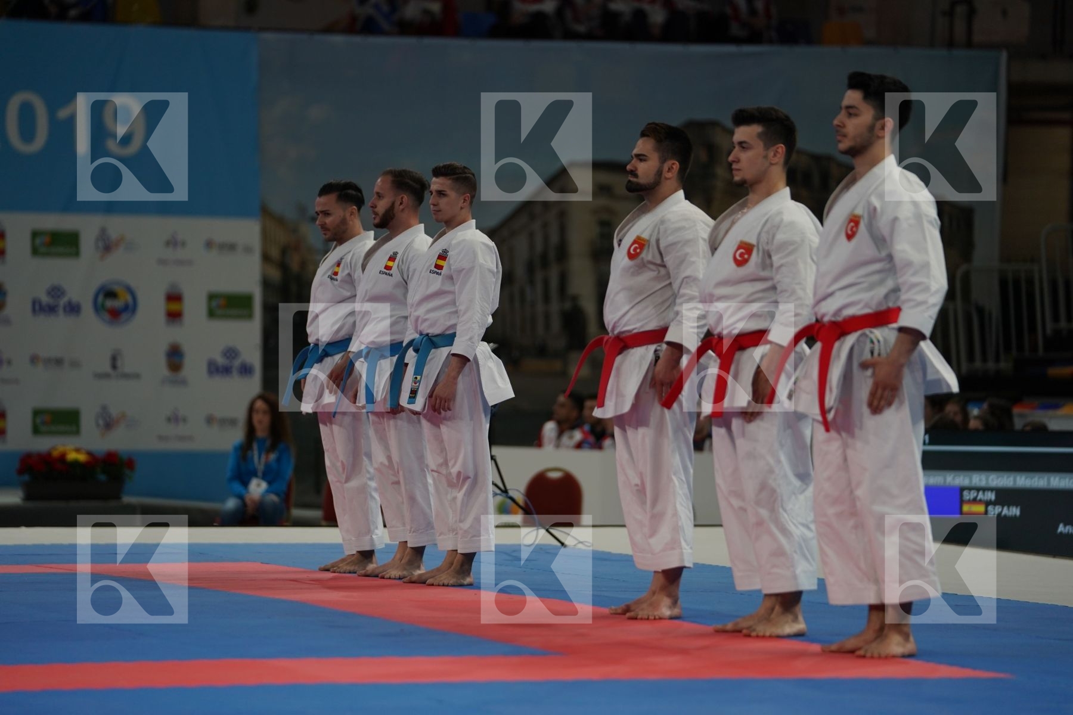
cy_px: 358
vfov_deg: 7.9
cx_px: 536
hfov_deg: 11.9
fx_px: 5156
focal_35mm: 173
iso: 500
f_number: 2.8
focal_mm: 173
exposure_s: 1/500
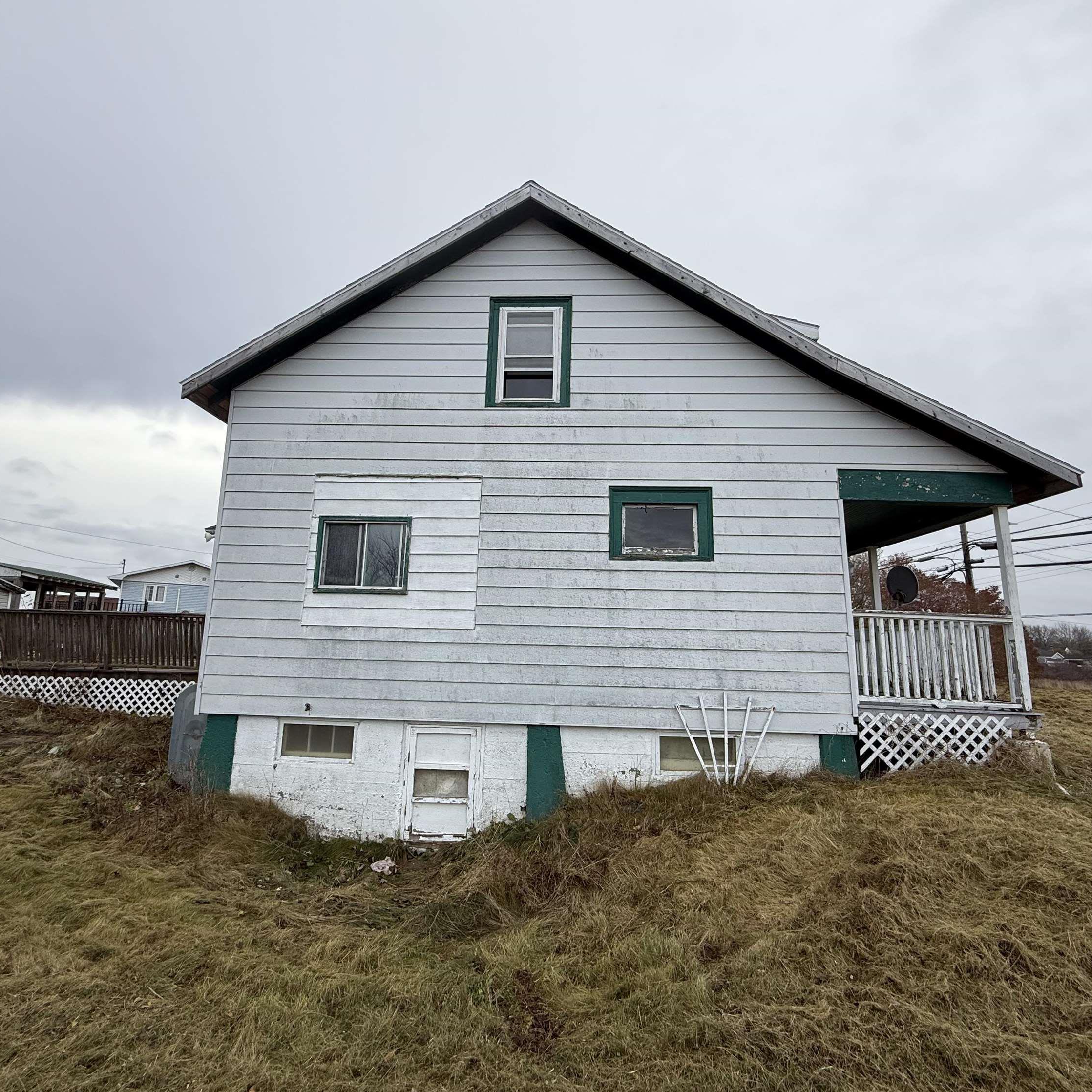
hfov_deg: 84.0
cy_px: 539
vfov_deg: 84.0
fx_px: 607
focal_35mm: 17
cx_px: 544
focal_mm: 2.22
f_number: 2.2
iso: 50
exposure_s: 1/942
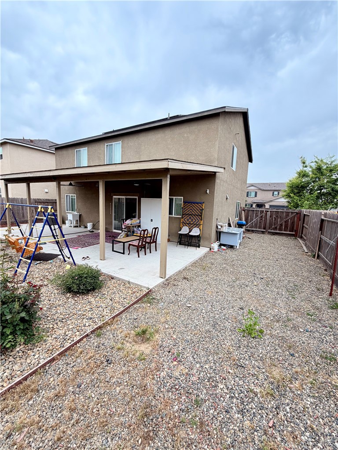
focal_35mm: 14
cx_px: 169
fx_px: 182
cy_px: 225
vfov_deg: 102.1
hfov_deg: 85.7
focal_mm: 2.22
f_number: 2.2
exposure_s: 1/121
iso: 64
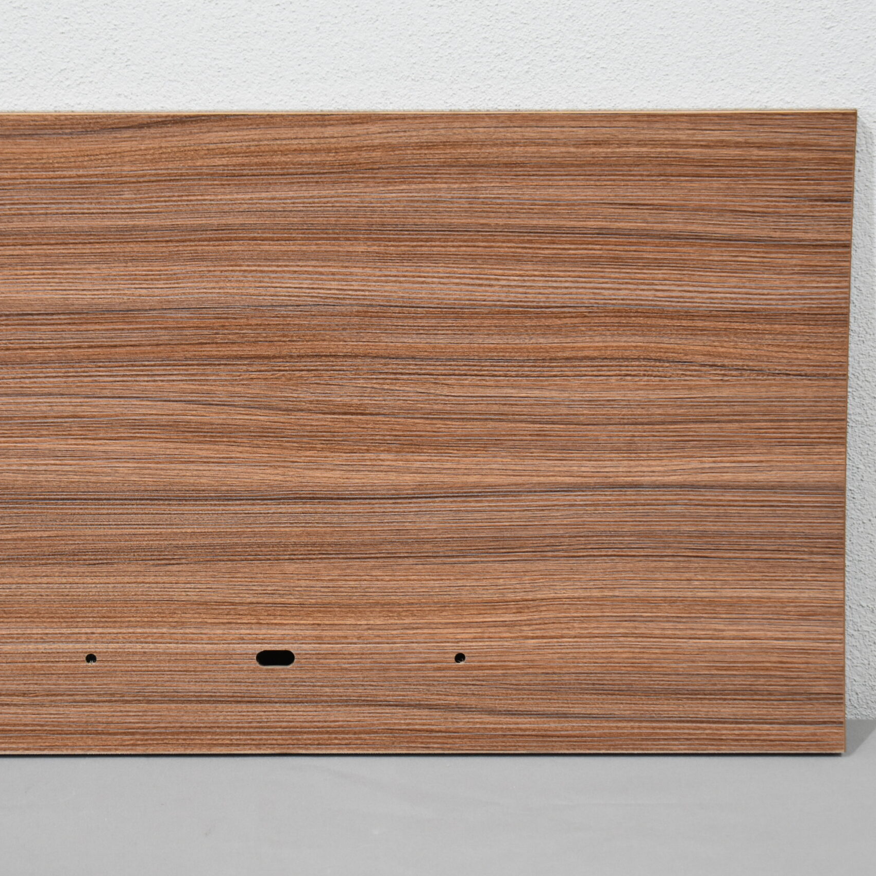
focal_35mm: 96
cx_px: 284
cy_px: 438
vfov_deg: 18.1
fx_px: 2749
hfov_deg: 18.1
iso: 900
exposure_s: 1/125
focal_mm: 50
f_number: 5.6
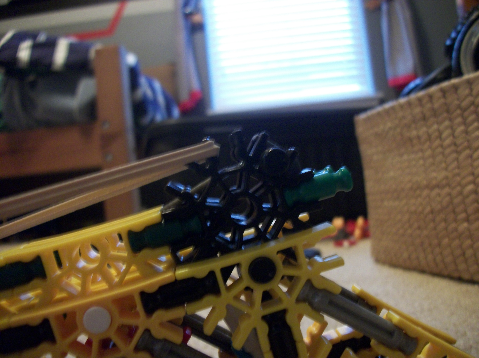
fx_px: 442
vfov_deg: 44.1
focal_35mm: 32
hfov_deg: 56.9
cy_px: 179
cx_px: 240
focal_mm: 5.7
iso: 250
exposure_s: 1/8
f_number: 2.9
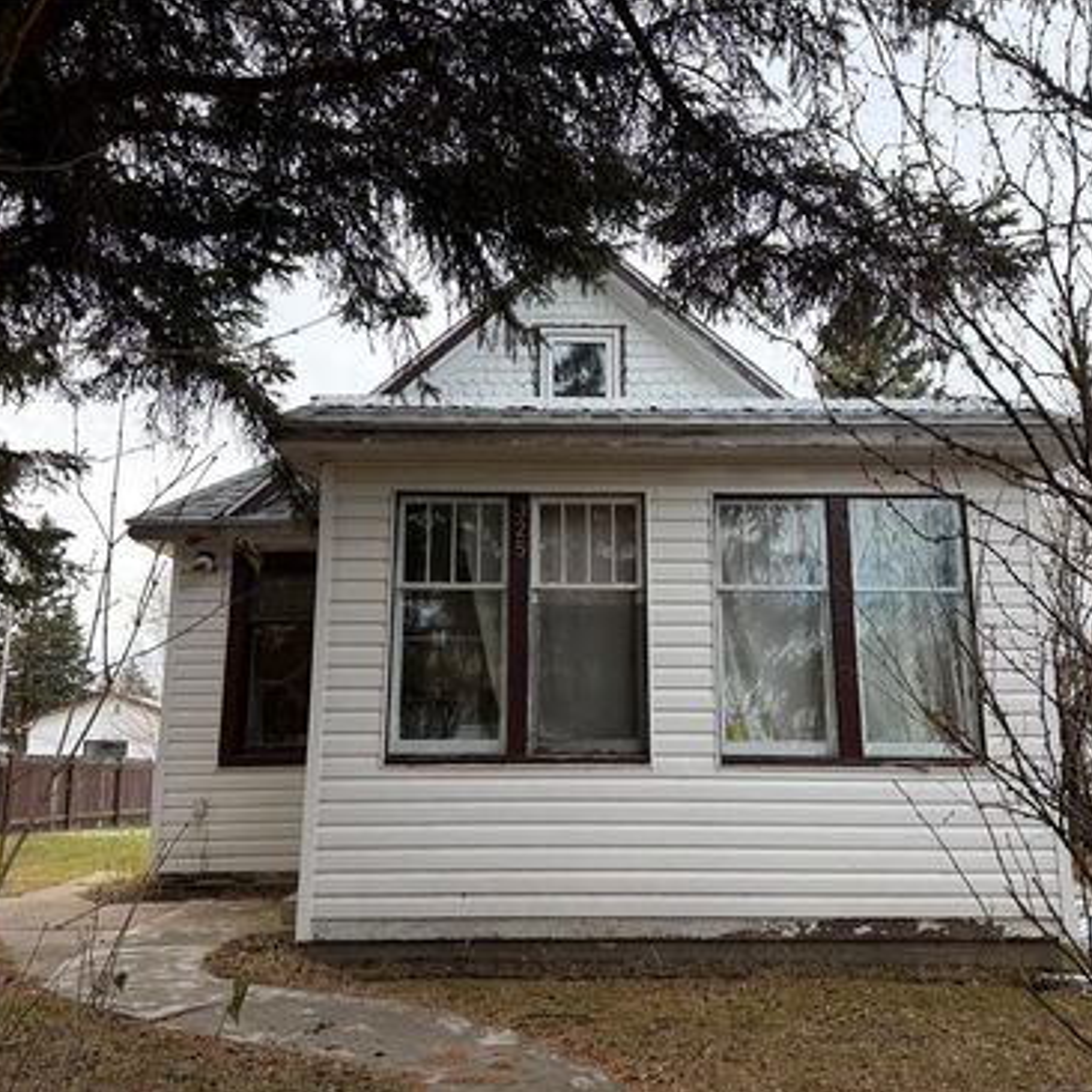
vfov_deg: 55.6
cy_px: 545
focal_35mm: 29
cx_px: 576
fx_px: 1035
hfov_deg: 55.6
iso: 100
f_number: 1.78
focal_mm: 6.76
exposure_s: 1/1192
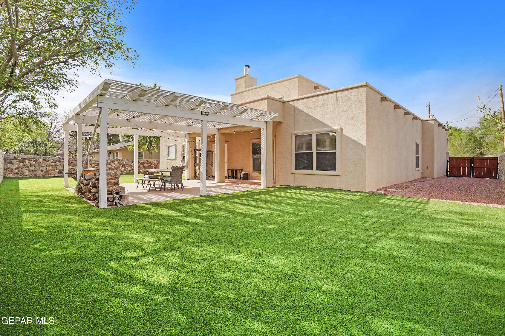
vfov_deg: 73.7
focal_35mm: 16
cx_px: 252
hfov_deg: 96.7
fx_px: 224
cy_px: 168
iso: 125
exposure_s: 1/50
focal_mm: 16
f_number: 8
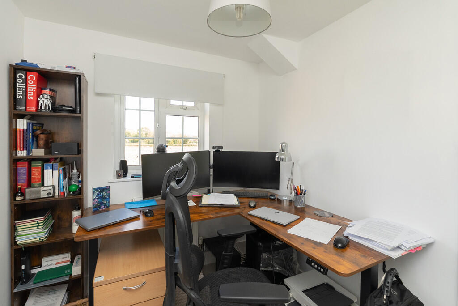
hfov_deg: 94.9
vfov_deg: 72.1
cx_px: 229
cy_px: 153
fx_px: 210
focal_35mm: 16
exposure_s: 1/160
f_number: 7.1
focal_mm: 16.5
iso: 1600
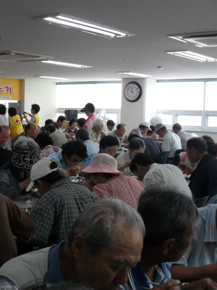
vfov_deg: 35.5
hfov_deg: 26.5
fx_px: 451
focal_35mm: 54
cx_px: 41
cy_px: 145
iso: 200
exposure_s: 1/125
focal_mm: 7
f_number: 3
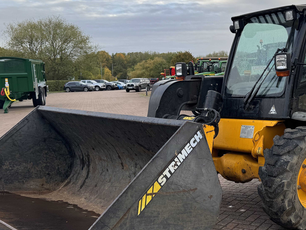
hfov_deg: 39.1
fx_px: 415
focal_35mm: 47
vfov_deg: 30.8
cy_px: 131
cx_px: 238
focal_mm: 6.76
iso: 80
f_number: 1.78
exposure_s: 1/604
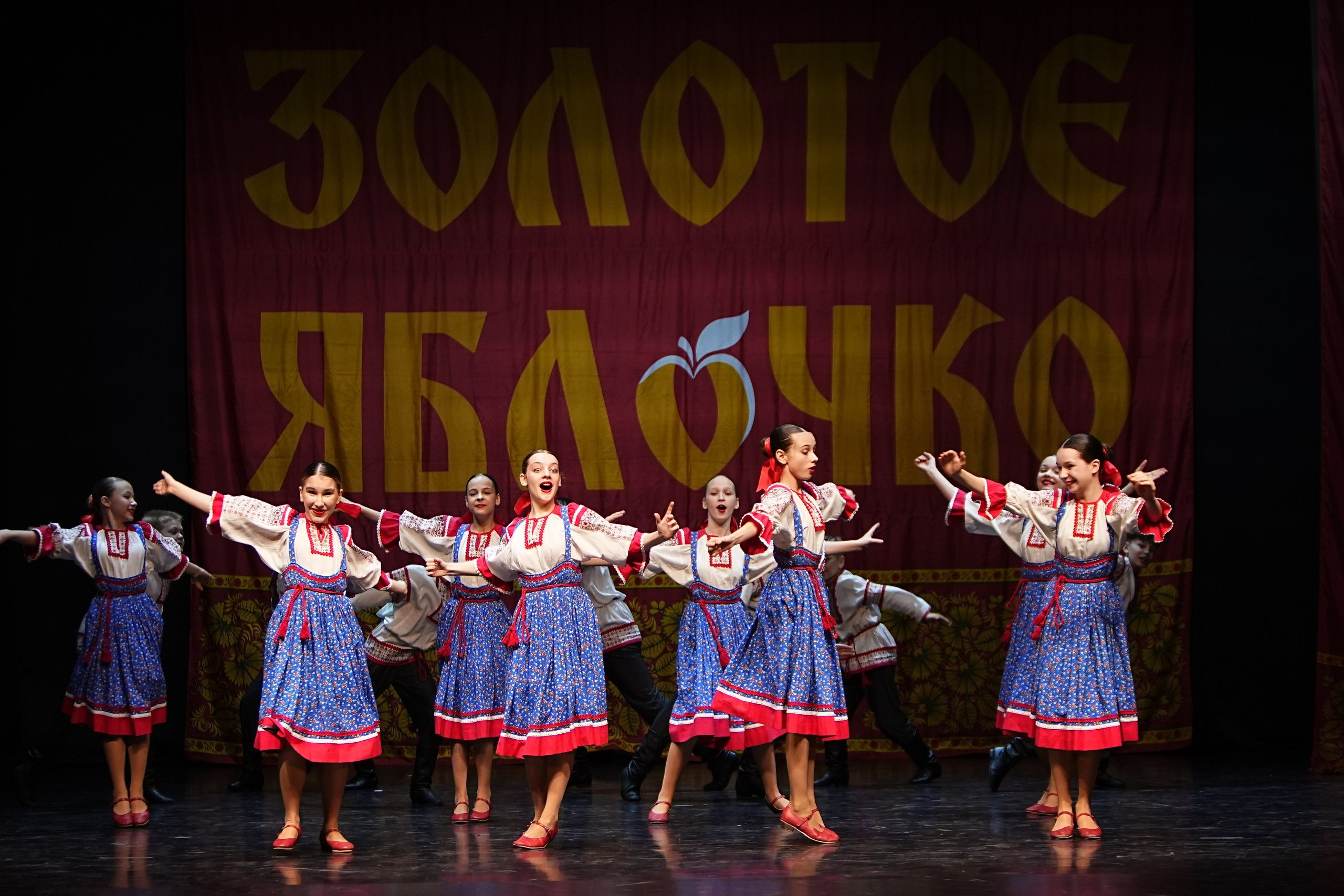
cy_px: 448
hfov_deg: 19.5
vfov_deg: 13.0
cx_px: 672
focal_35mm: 105
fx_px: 3920
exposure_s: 1/400
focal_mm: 70
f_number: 2.8
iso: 1250
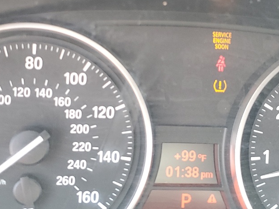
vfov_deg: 21.9
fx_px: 540
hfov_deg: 28.9
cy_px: 100
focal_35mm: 67
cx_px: 168
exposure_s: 1/60.2
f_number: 1.5
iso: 83
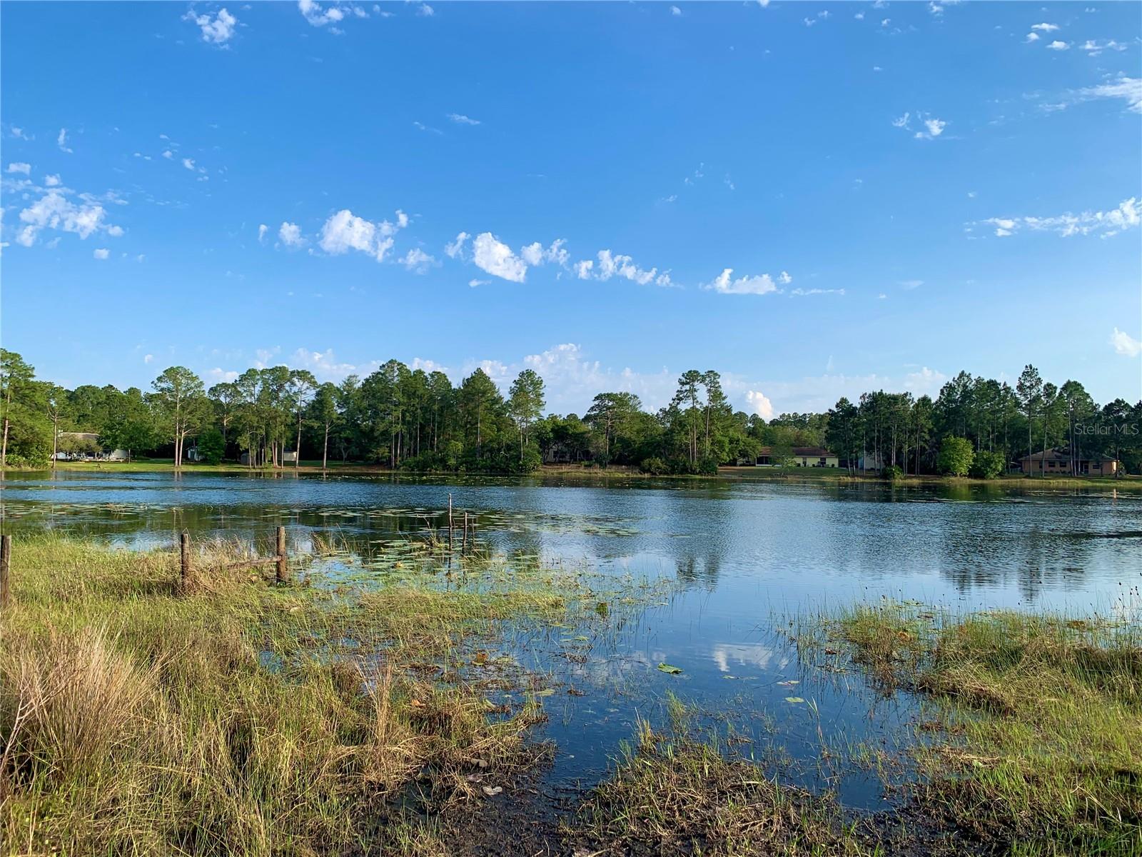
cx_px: 571
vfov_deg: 53.1
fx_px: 858
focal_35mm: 26
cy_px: 428
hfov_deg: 67.3
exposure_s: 1/1880
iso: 25
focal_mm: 4.25
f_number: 1.8
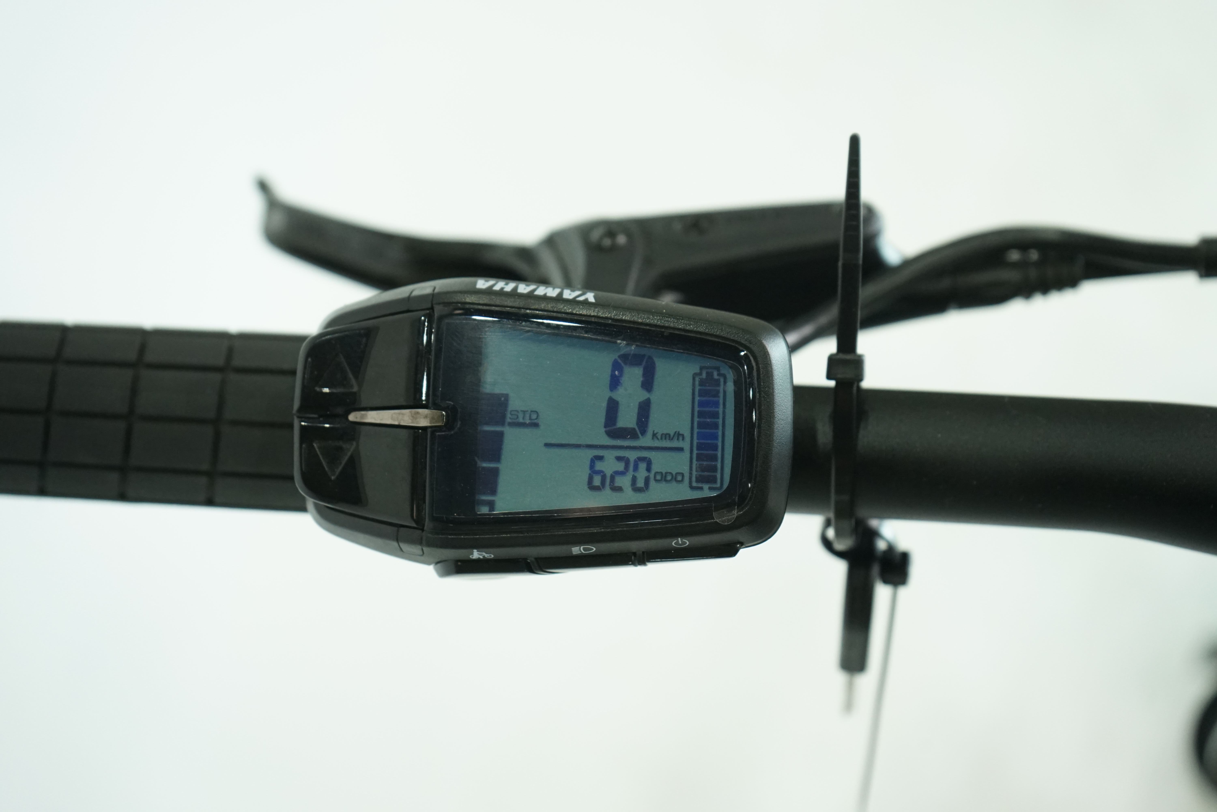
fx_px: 2062
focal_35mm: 61
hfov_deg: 32.9
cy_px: 406
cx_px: 608
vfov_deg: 22.3
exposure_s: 1/200
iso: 2000
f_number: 5.6
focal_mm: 61
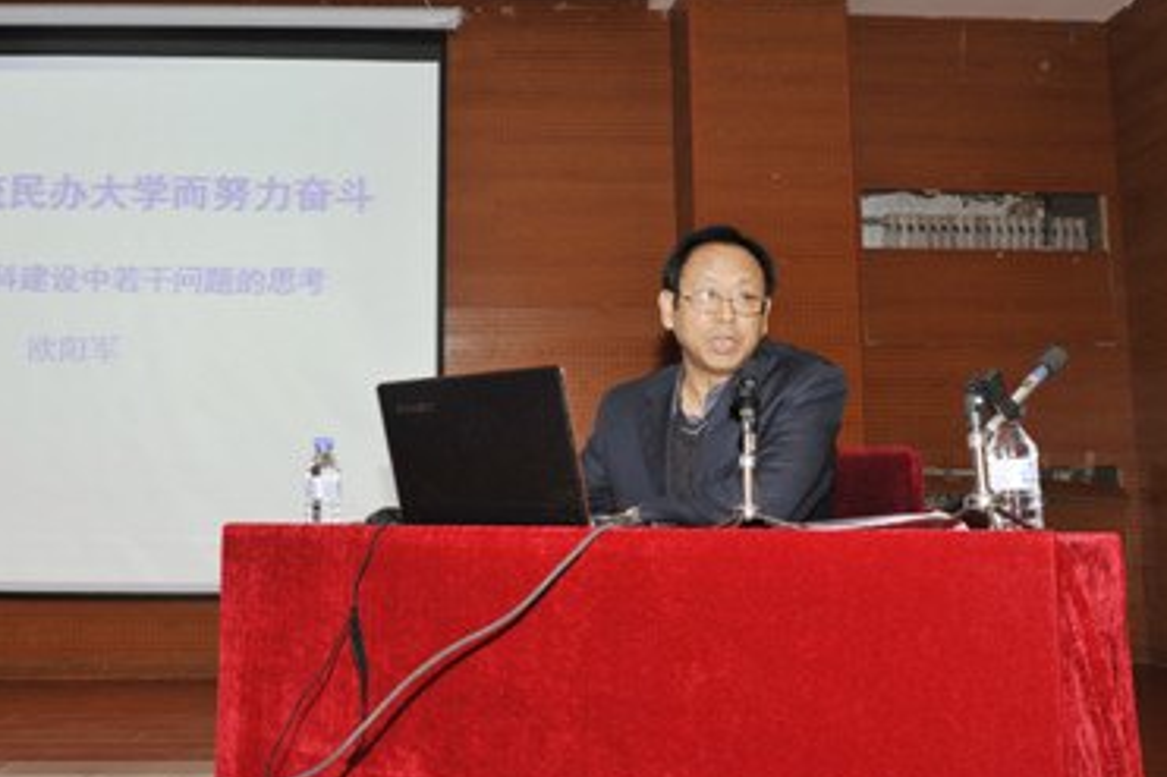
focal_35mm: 35
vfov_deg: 37.8
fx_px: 1134
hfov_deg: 54.1
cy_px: 387
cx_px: 472
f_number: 7.1
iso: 800
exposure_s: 1/60
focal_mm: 26
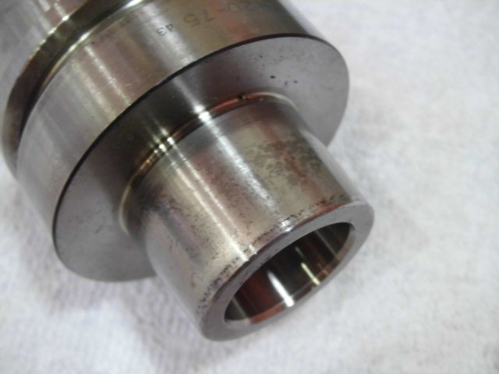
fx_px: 678
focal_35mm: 47
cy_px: 187
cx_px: 250
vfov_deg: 30.9
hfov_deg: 40.4
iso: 400
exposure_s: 1/20
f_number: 3.4
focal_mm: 8.3
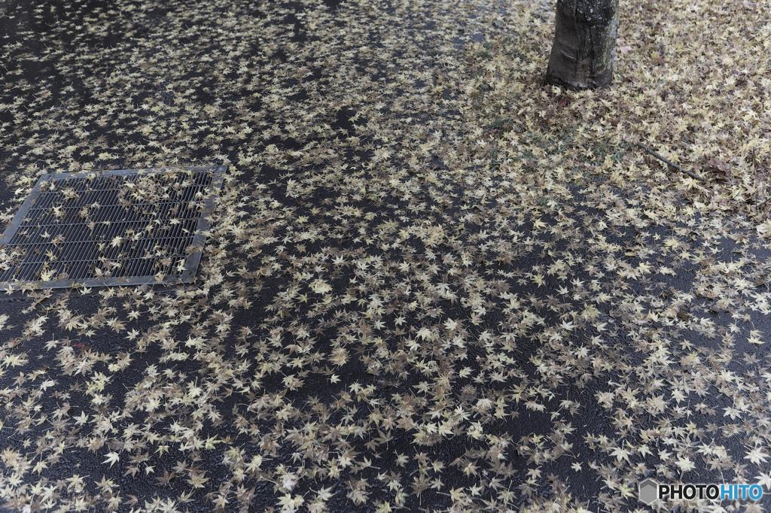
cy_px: 256
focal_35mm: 35
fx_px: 749
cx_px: 386
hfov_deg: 54.4
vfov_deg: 37.8
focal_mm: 23
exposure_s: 1/34
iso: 200
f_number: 3.6
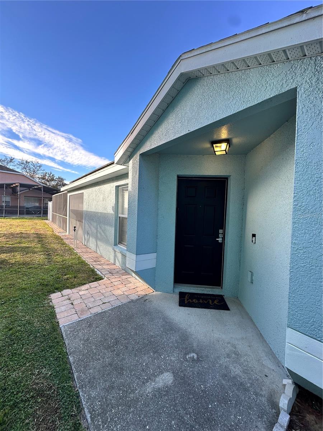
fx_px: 174
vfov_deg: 102.1
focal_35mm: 14
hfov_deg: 85.7
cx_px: 162
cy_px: 216
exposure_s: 1/224
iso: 40
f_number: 2.2
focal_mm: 2.22
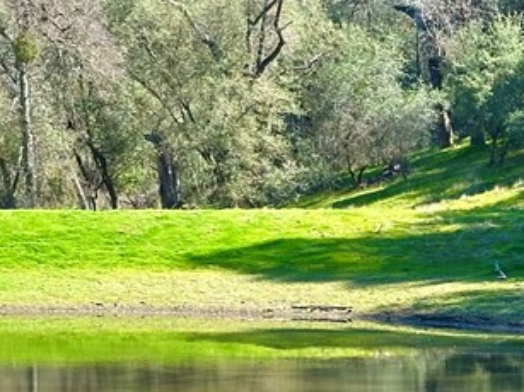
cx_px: 316
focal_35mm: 160
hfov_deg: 12.3
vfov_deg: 9.1
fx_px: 2421
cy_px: 532
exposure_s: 1/919
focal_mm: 6.86
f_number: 1.78
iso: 64
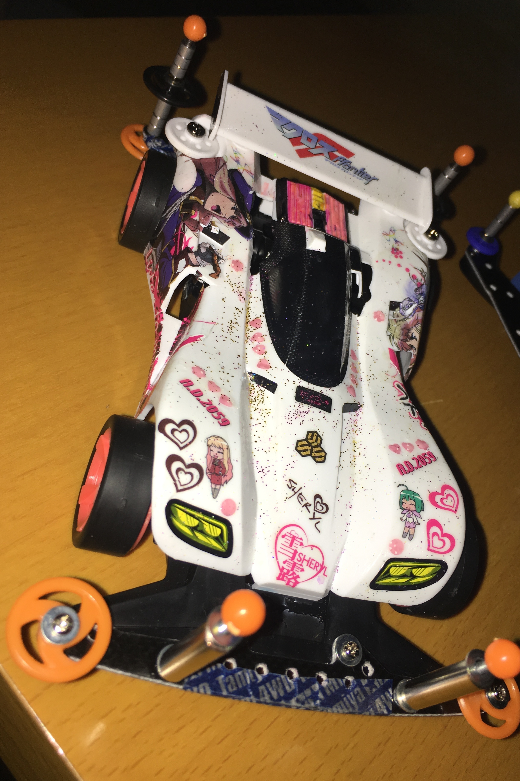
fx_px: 672
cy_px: 388
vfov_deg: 60.3
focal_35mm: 31
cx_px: 280
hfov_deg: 42.3
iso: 25
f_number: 2.2
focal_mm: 4.15
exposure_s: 1/145
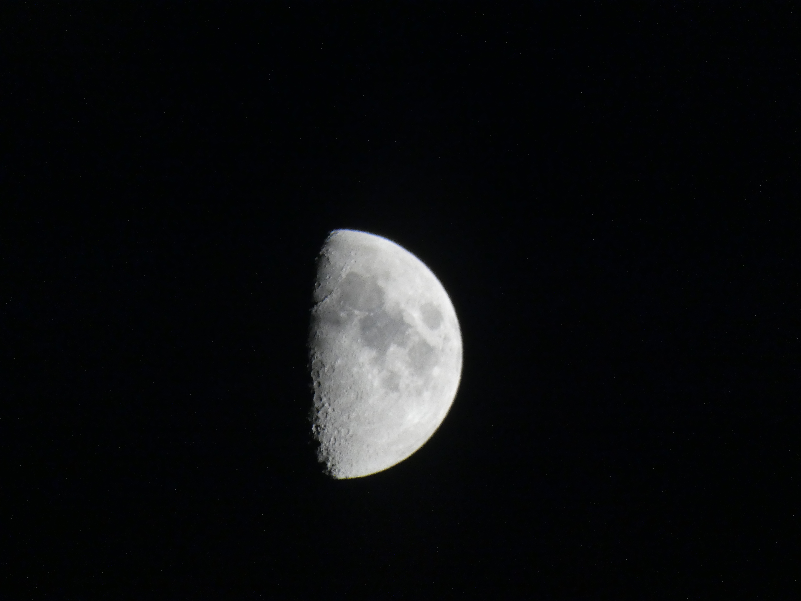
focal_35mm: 1200
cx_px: 400
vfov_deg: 1.2
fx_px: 27768
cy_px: 300
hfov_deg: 1.7
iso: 320
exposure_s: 1/125
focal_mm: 215
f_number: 5.9
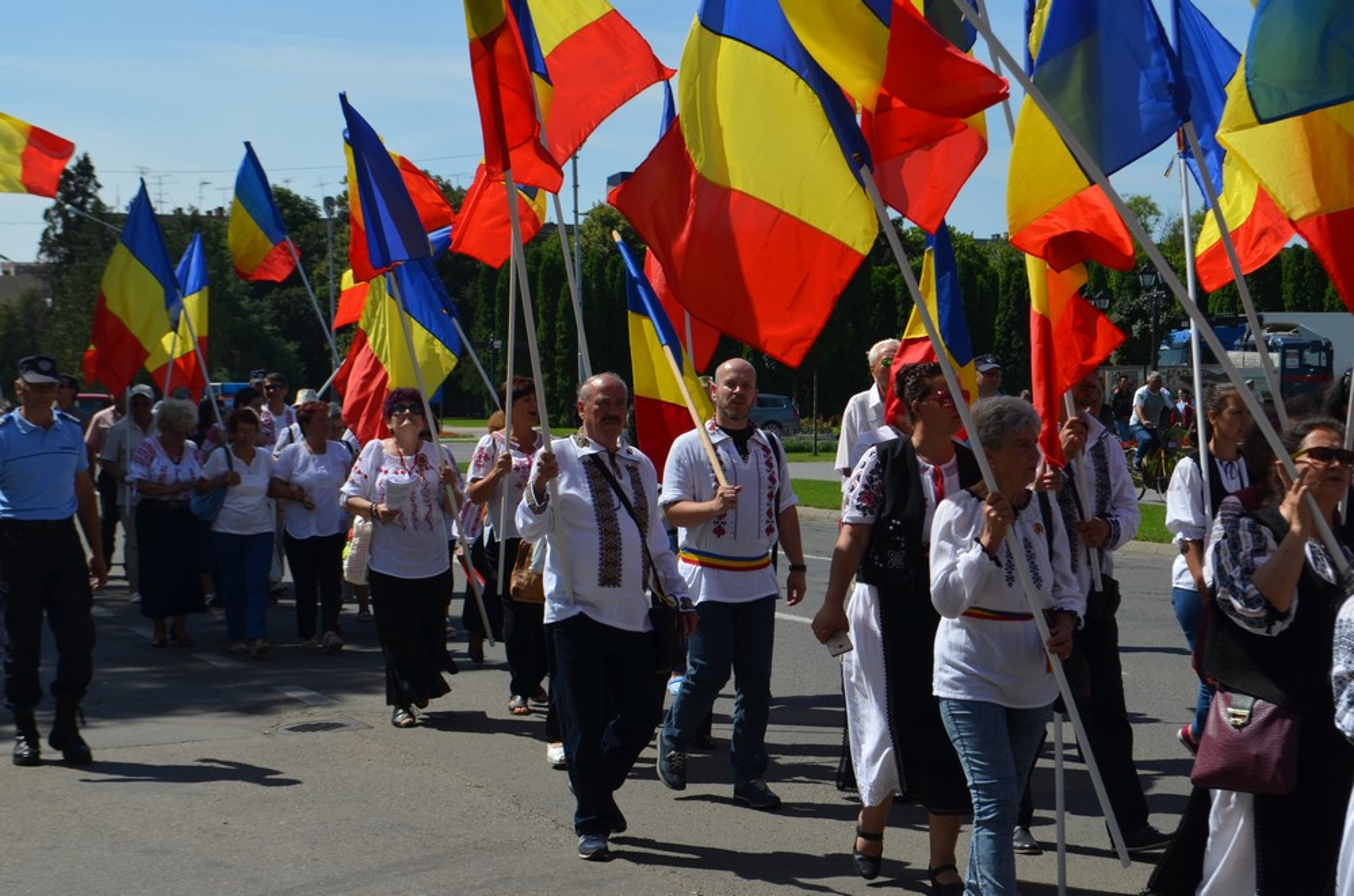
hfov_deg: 29.9
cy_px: 448
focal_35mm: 68
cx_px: 677
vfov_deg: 20.1
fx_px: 2533
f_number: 9
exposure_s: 1/320
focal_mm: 45
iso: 100
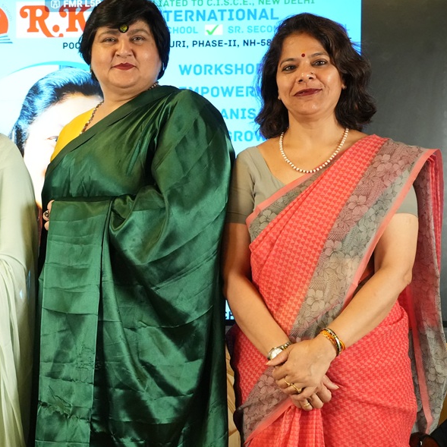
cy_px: 267
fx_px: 1037
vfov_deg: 24.3
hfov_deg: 23.6
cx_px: 38
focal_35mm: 71
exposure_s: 1/250
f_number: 5.6
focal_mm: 41
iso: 8000
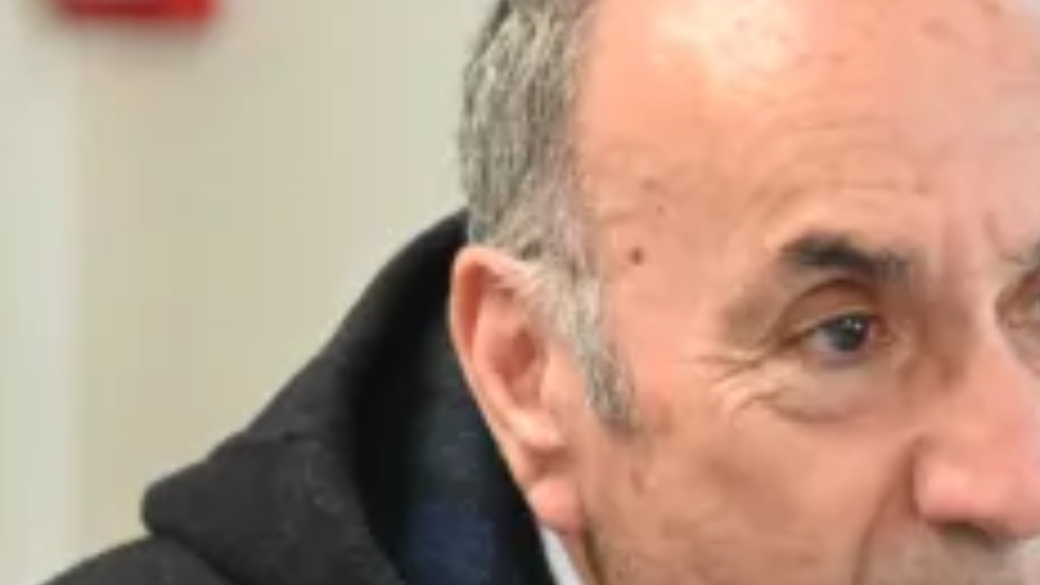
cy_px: 551
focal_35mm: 308
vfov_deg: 3.9
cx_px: 1105
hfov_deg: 7.0
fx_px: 8495
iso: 2000
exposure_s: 1/160
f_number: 2.8
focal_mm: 70
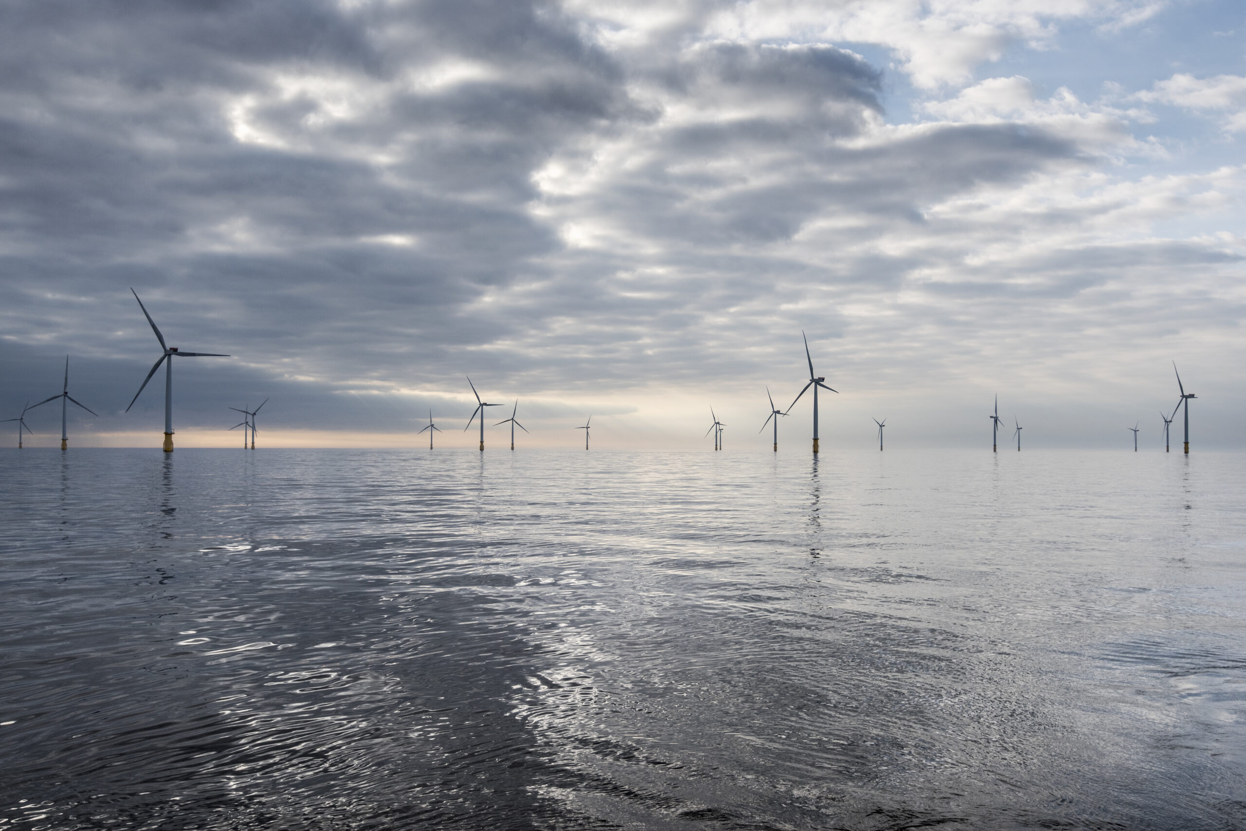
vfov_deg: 37.9
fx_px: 1212
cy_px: 416
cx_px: 623
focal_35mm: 35
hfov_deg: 54.4
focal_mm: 35
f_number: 5.6
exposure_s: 1/1600
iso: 250
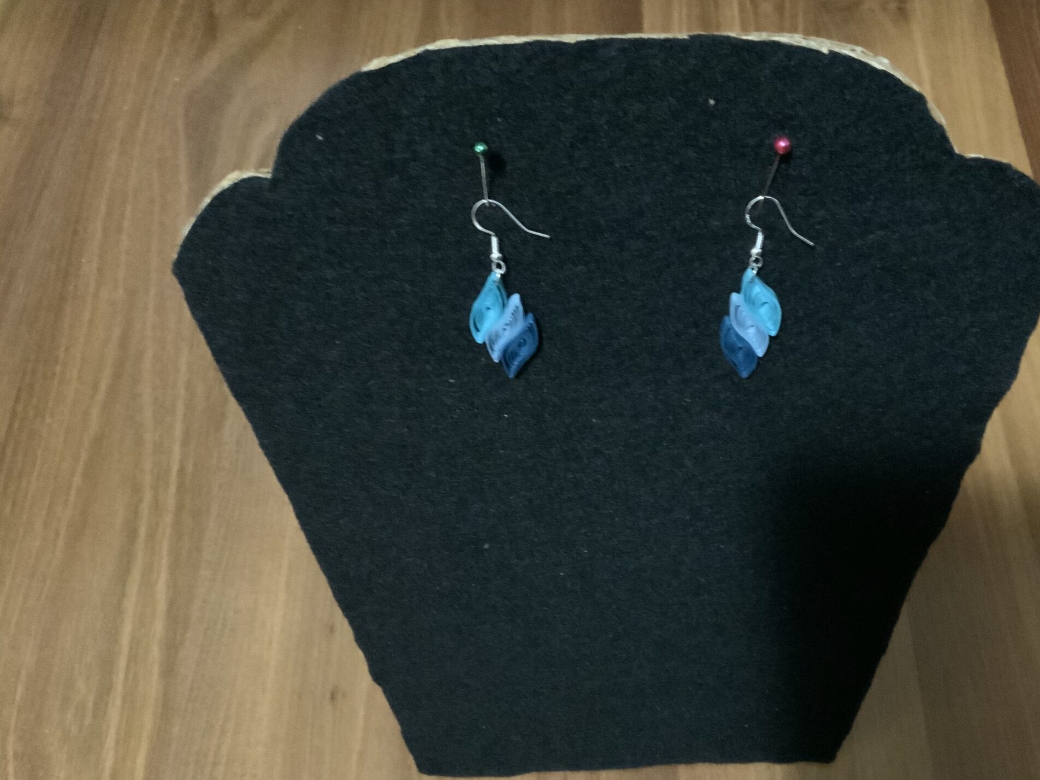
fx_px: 1172
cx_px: 629
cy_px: 465
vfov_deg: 36.7
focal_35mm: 39
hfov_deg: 47.6
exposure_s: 1/17
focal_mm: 3
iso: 640
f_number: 1.8
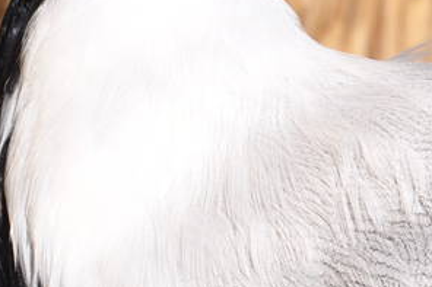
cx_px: 353
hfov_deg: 4.9
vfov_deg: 3.3
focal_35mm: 421
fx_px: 5049
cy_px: 254
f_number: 10
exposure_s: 1/400
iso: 200
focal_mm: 52
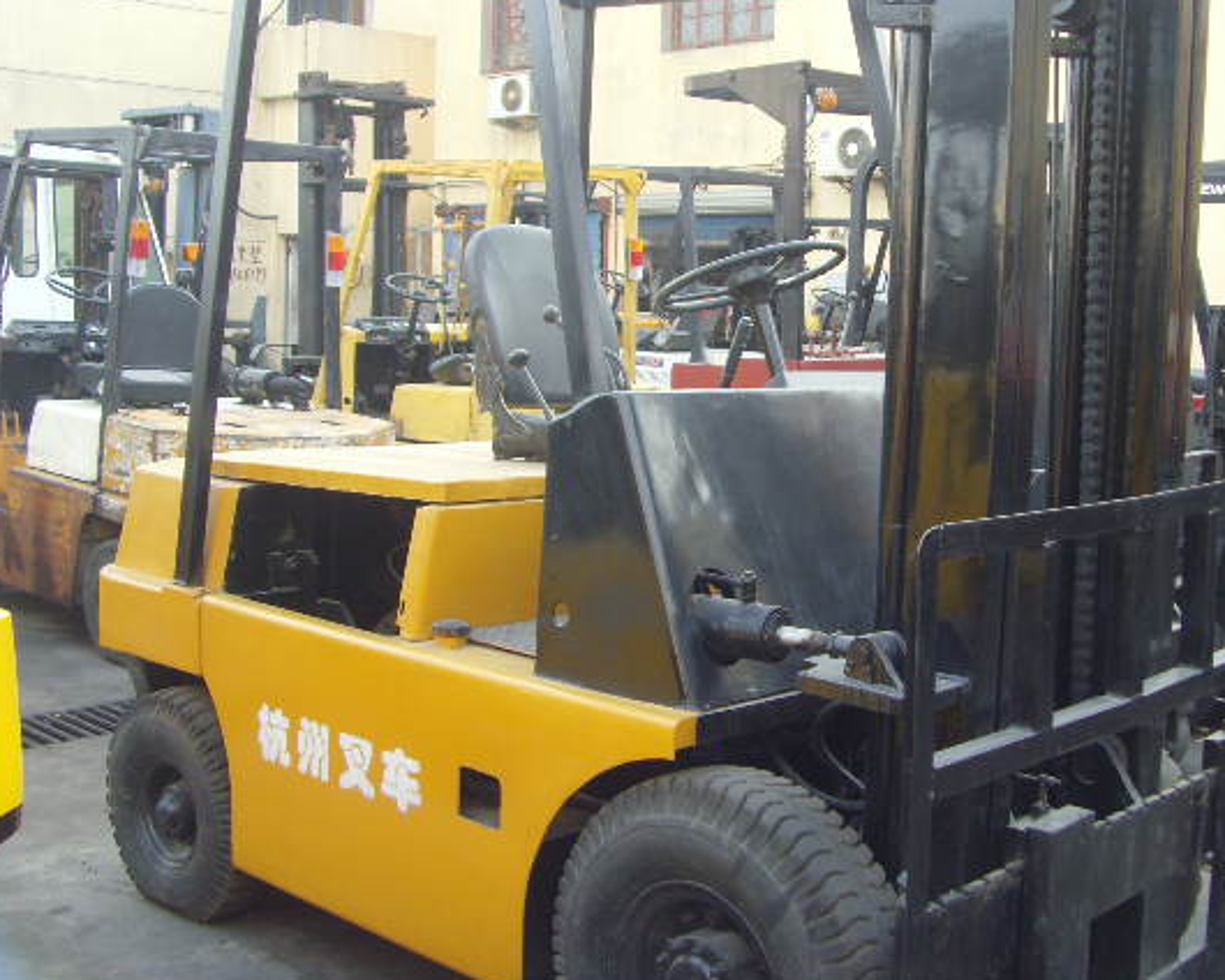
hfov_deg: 40.2
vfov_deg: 32.7
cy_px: 455
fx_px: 1668
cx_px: 728
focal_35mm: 46
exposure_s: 1/60
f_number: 3.5
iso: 100
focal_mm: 6.6
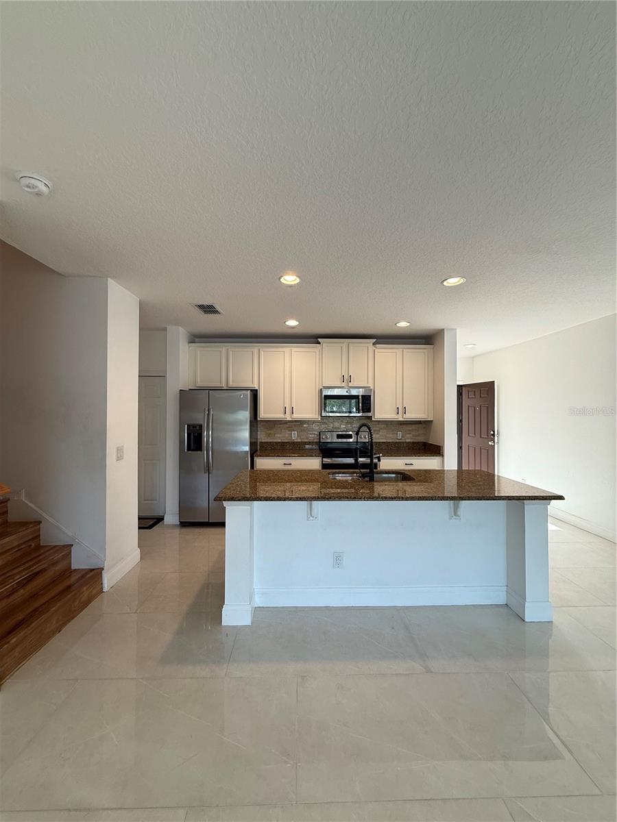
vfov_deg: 102.1
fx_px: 333
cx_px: 308
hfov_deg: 85.7
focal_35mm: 14
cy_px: 411
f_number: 2.2
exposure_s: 1/120
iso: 100
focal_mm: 2.22
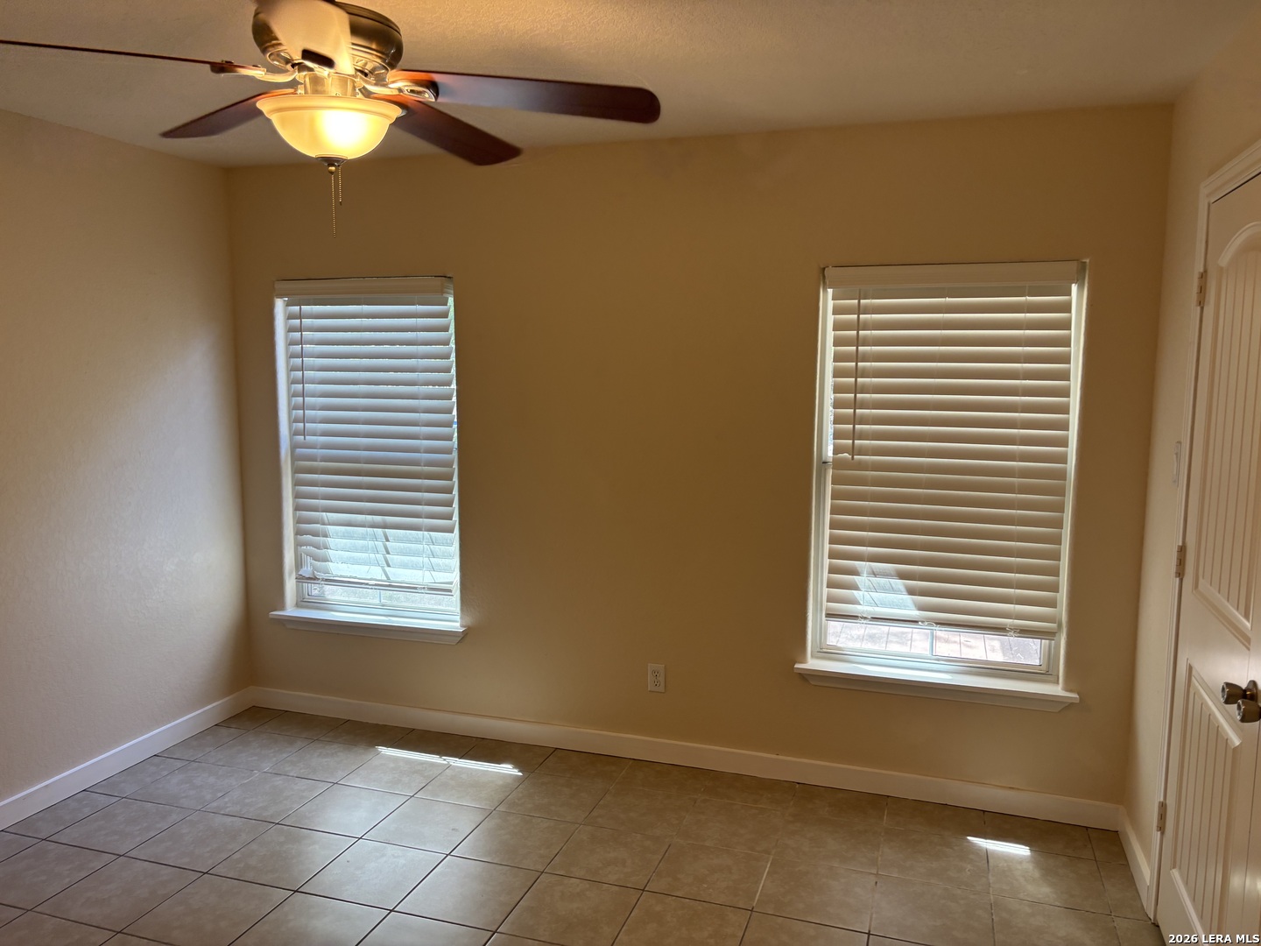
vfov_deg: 53.1
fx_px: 947
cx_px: 630
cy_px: 473
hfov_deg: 67.3
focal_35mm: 26
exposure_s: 1/60
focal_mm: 5.96
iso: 80
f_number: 1.6
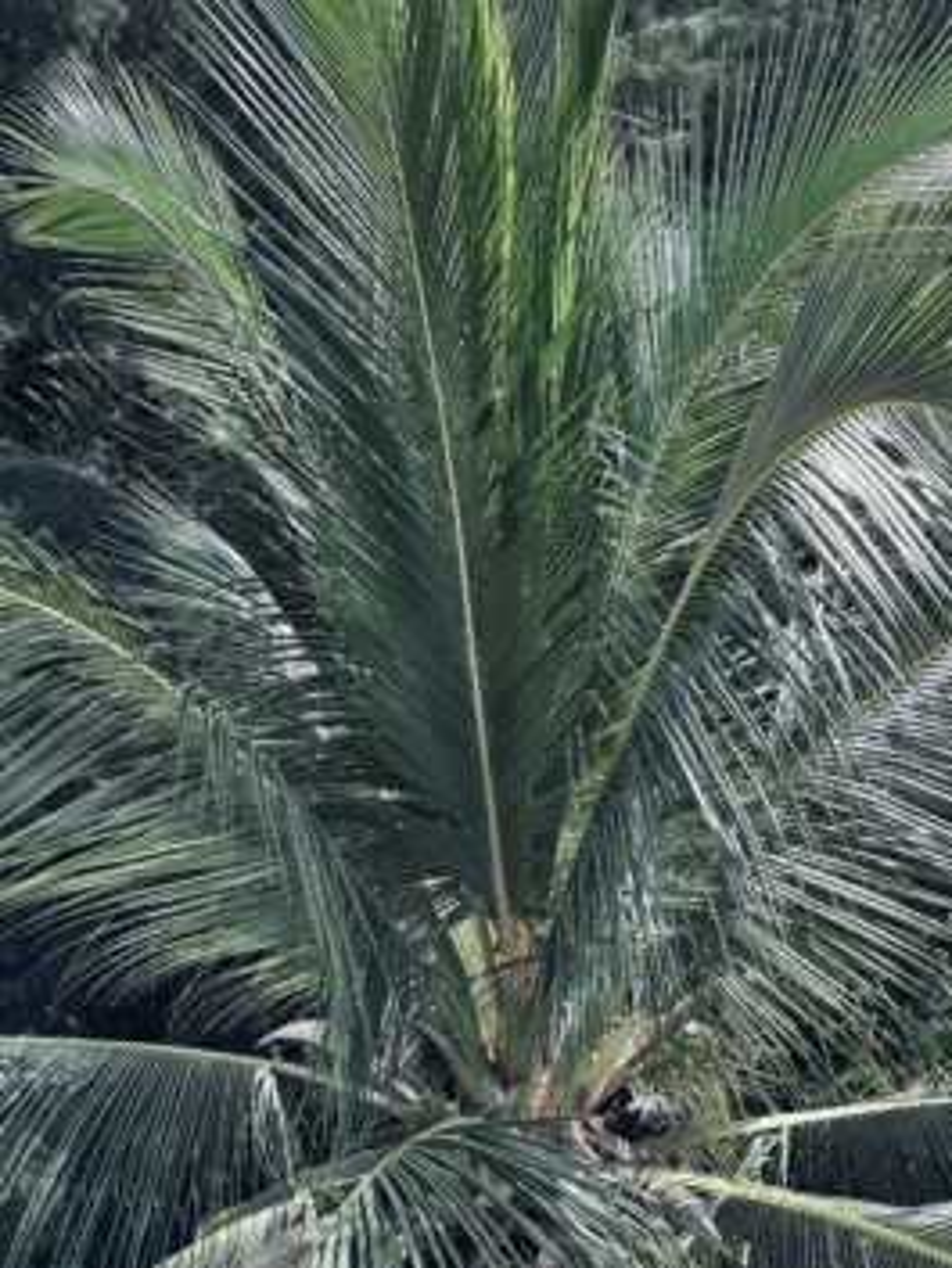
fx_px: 1759
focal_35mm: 48
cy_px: 634
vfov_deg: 39.6
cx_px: 476
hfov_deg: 30.3
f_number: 1.78
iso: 64
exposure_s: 1/880
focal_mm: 6.86
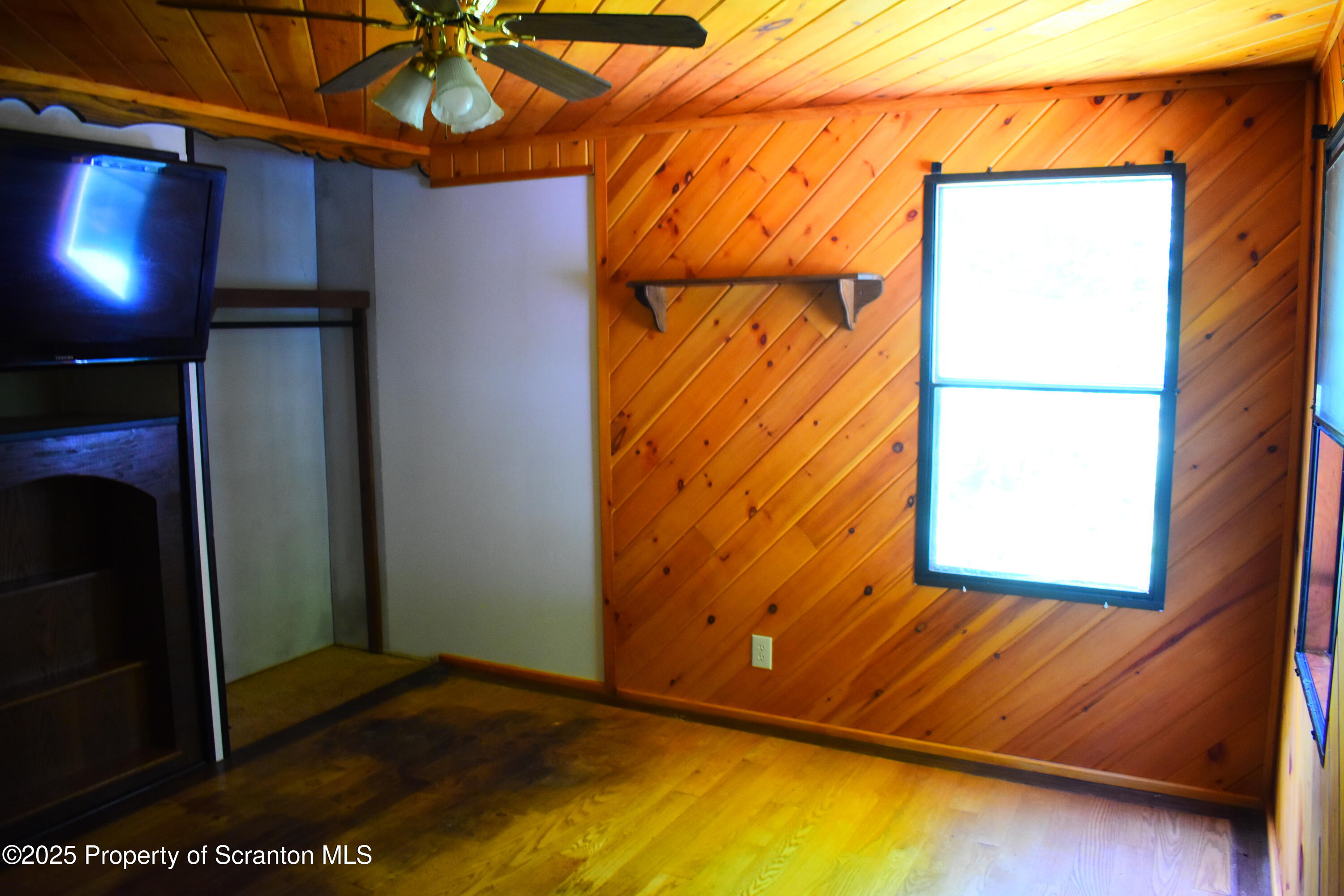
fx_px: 1008
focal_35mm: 27
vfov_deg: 47.9
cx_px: 672
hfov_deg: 67.4
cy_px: 448
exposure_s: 1/60
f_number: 3.5
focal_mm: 18
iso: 1100
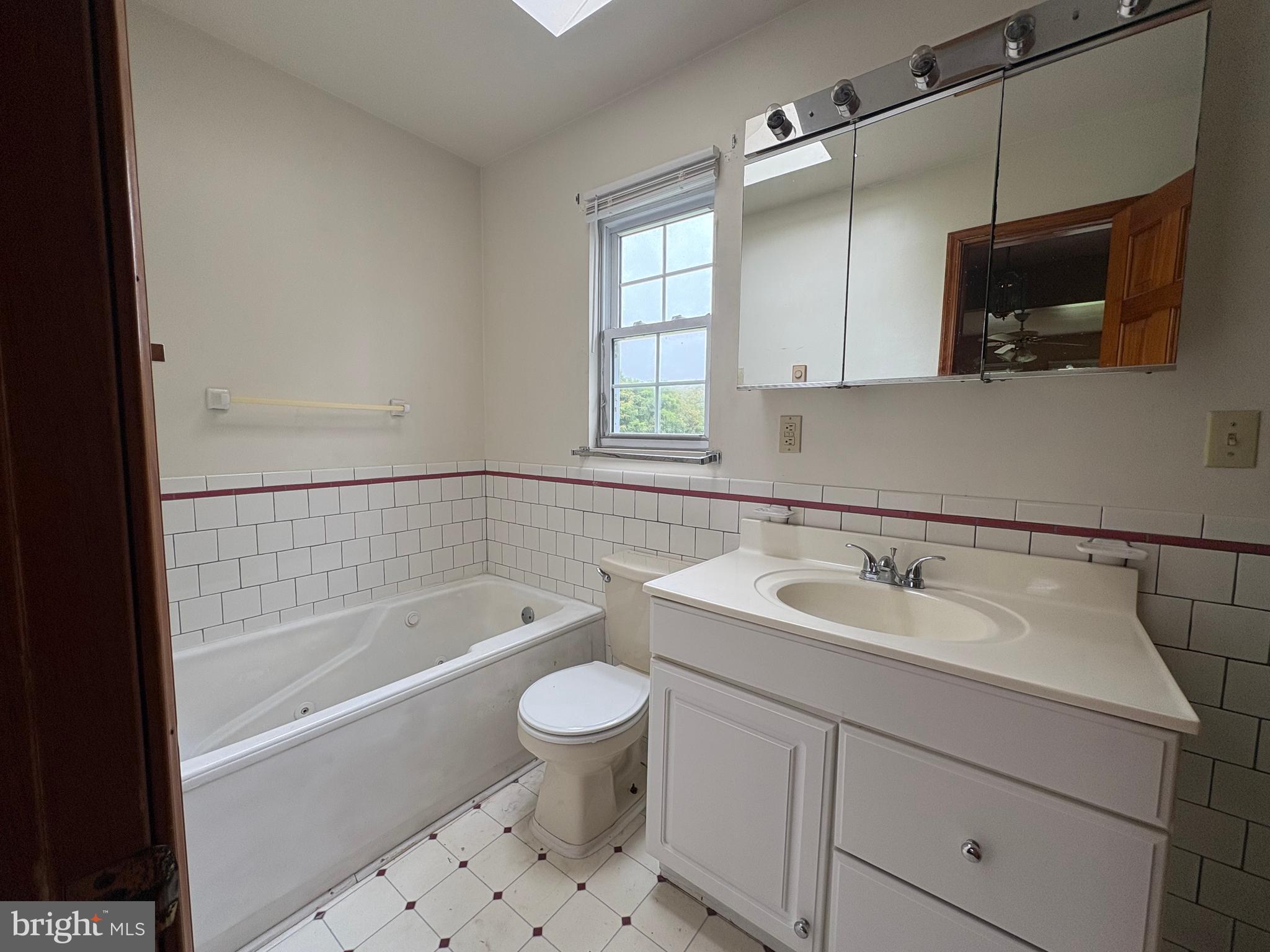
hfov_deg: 102.1
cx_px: 635
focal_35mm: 14
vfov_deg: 85.7
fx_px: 514
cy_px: 476
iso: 64
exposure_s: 1/128
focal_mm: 2.22
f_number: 2.2
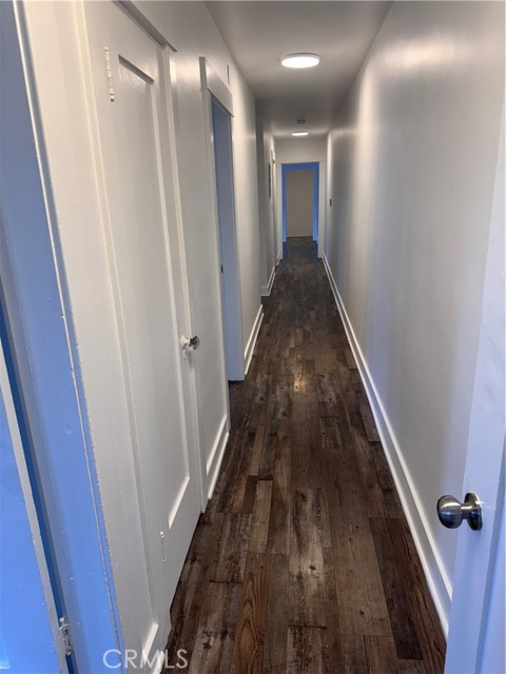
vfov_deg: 71.6
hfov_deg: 56.8
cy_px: 337
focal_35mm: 24
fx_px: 468
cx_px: 253
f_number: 1.78
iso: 100
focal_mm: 6.76
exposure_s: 1/120
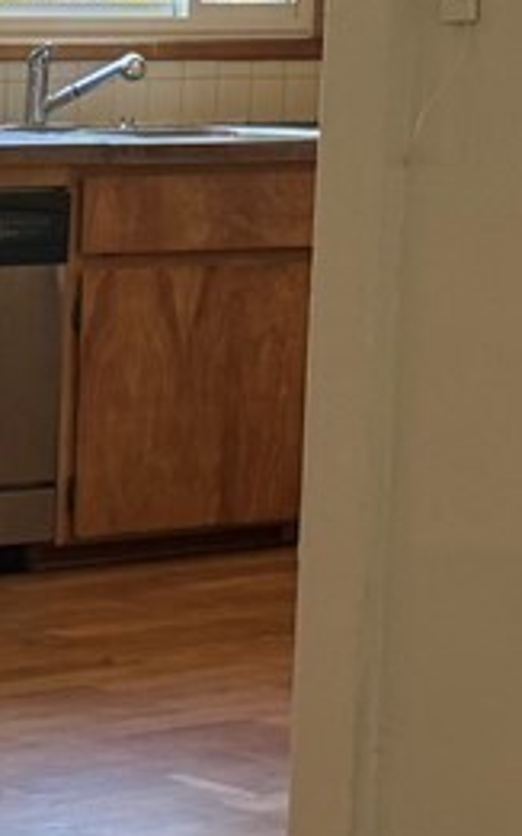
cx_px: -186
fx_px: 3553
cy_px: 676
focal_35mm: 156
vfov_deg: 13.3
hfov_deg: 8.3
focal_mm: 6.76
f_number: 1.78
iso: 160
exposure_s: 1/60
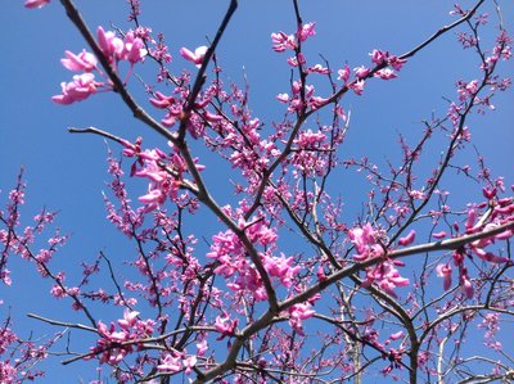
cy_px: 192
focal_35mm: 35
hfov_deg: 52.7
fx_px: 519
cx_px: 257
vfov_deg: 40.6
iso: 50
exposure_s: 1/1163
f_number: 2.4
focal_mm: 4.28
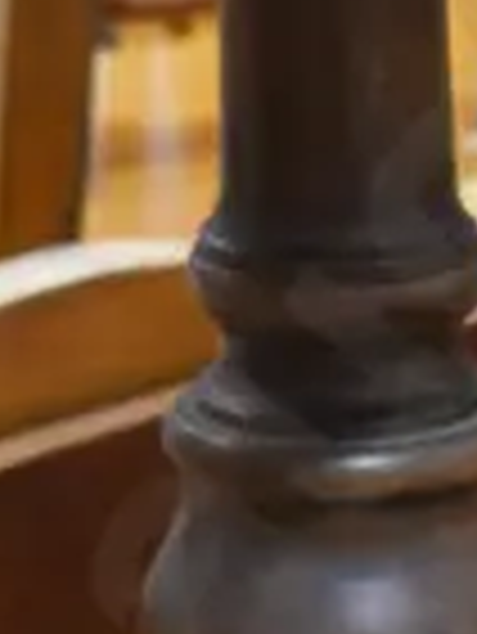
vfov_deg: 6.8
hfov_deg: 5.1
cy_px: 360
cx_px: 358
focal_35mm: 291
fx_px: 5338
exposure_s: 1/60
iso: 800
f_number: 4.4
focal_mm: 20
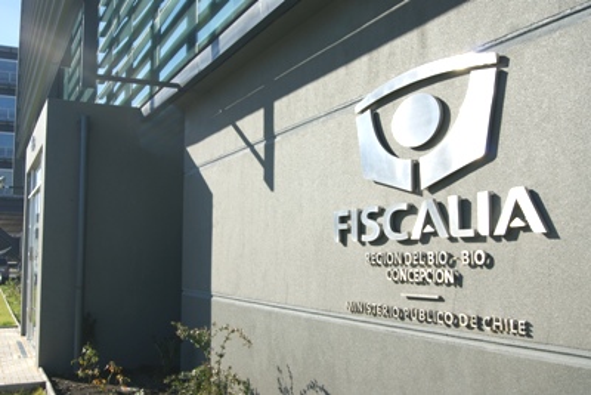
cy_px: 198
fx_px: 591
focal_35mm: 36
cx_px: 296
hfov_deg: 53.1
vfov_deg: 36.9
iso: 100
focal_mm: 24
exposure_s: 1/160
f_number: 11
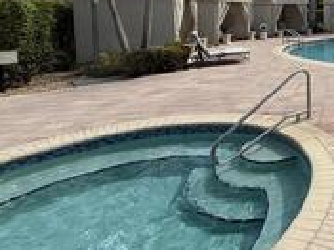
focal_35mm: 32
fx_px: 309
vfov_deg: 40.8
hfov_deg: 42.7
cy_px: 27
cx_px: 378
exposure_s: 1/2165
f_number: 2.2
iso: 50
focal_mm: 2.22
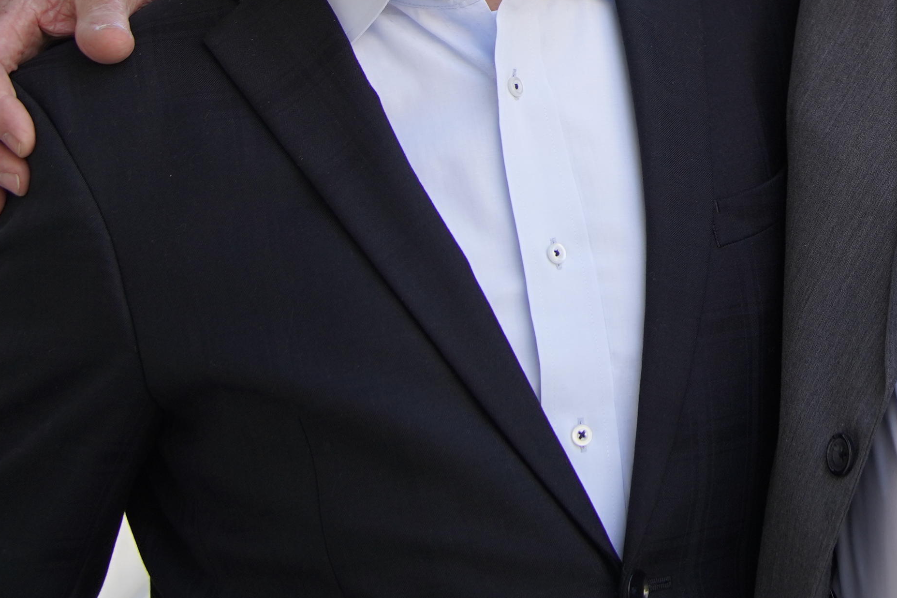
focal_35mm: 124
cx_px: 909
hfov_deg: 16.2
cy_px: -191
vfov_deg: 10.8
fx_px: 3089
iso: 250
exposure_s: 1/160
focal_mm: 46
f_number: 4
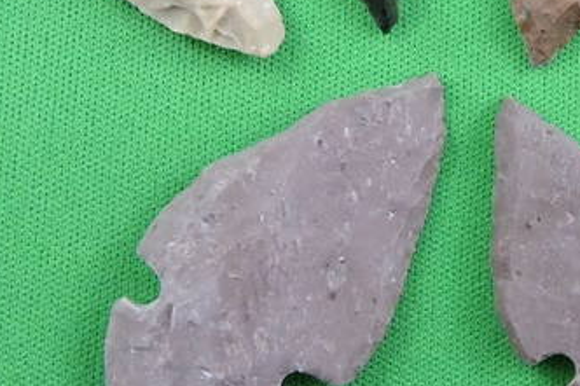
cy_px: 47
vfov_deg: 16.8
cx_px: 485
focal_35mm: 80
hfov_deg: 24.9
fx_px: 1288
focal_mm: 5.9
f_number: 3.6
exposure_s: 1/100
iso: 800
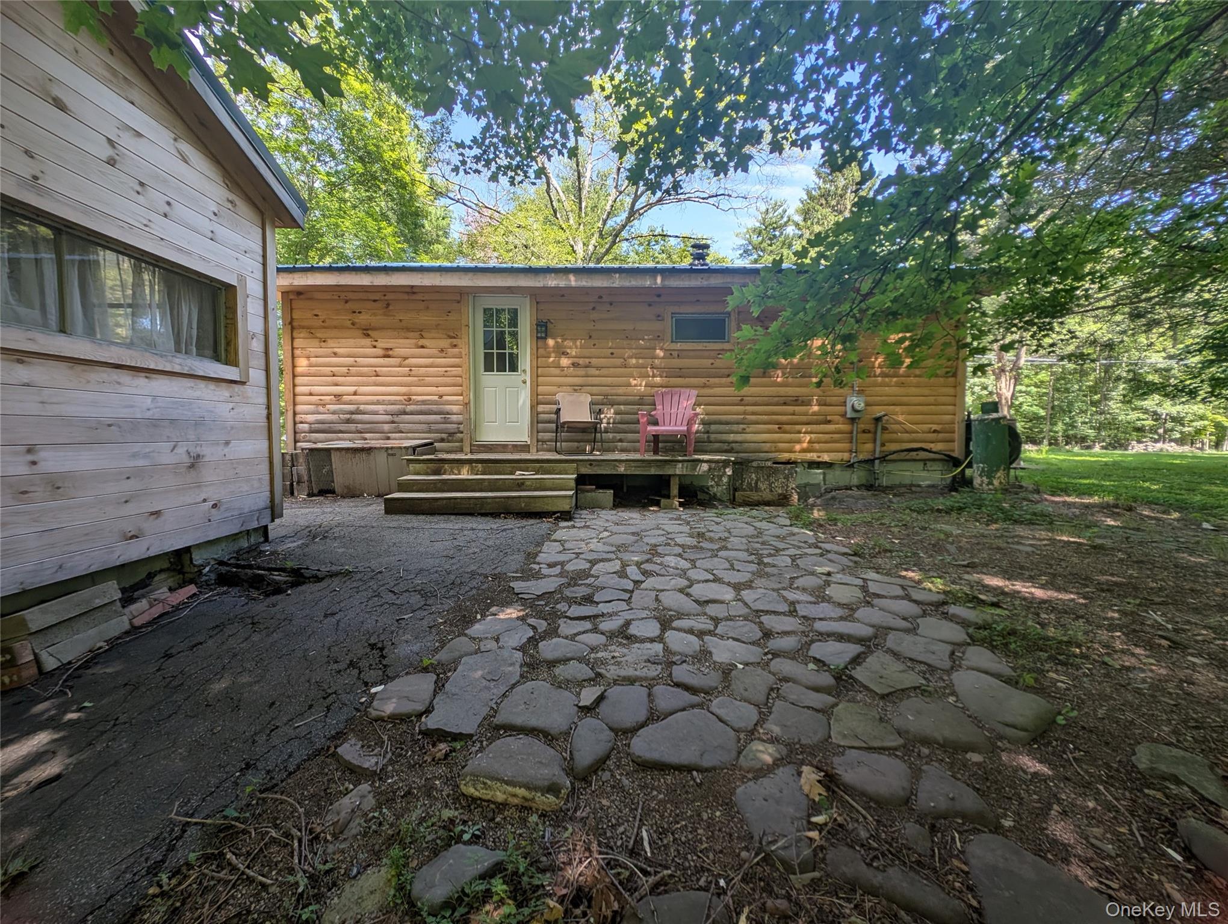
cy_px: 462
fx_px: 426
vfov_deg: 94.6
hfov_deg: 110.5
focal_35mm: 12
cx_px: 614
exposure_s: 1/316
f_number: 1.95
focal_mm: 2.23
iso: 46
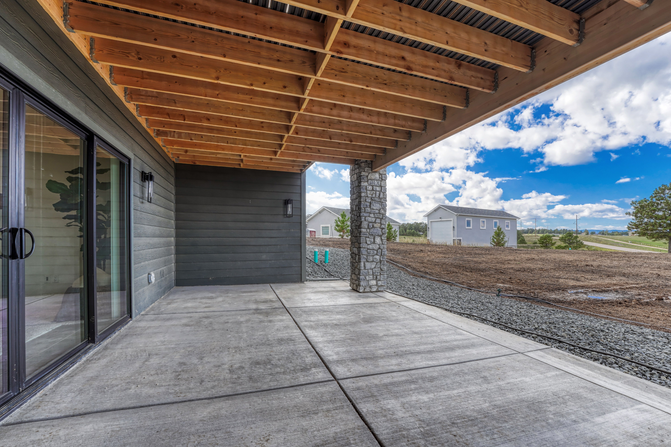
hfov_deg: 104.3
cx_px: 336
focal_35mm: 14
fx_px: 261
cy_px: 224
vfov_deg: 81.2
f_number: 8
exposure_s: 1/100
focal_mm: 14
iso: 200
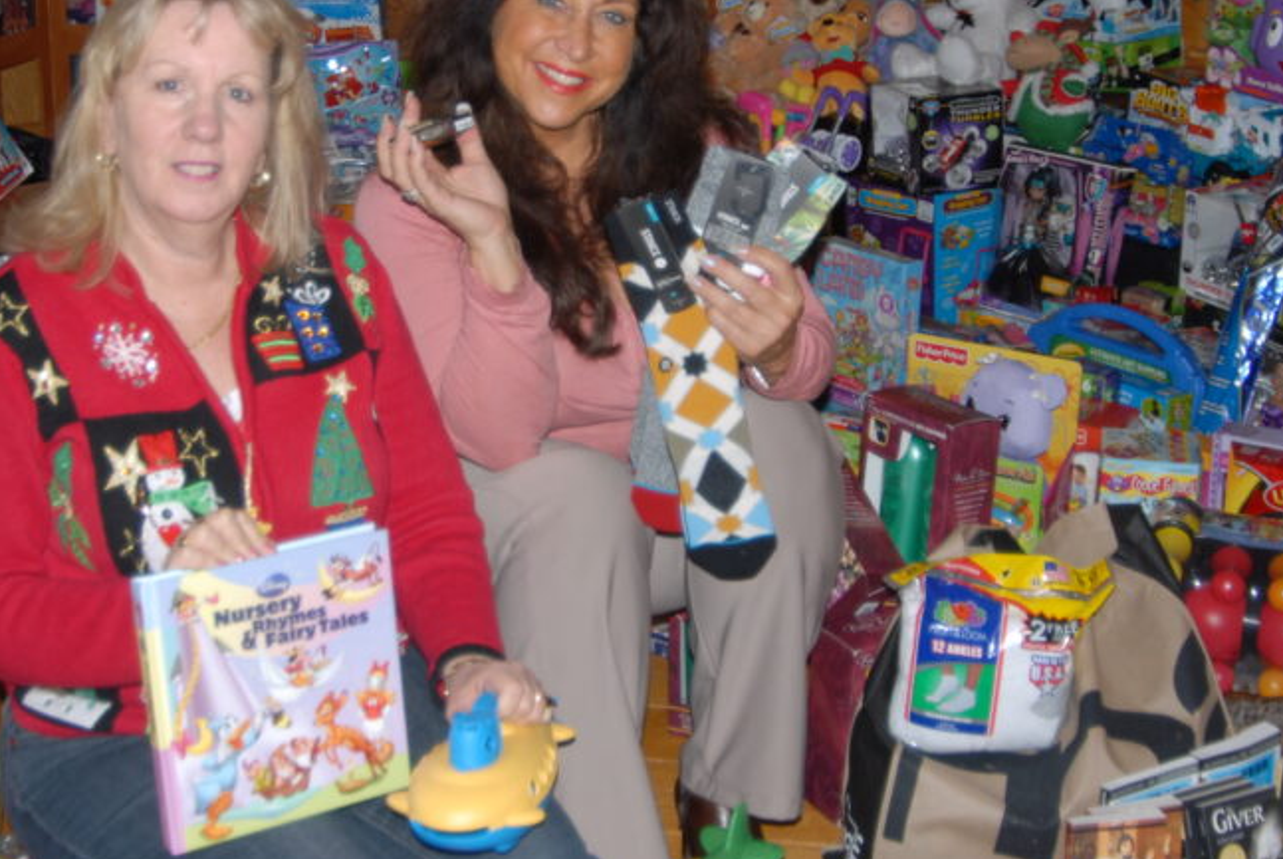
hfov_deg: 35.0
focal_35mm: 57
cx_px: 567
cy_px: 344
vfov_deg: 23.8
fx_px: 2034
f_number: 3.5
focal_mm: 24
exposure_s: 1/60
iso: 100
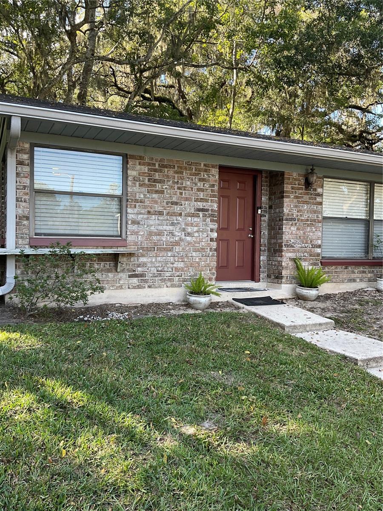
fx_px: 428
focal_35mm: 29
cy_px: 256
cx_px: 192
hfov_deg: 48.2
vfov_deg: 61.7
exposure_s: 1/122
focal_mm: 3
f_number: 1.8
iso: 25
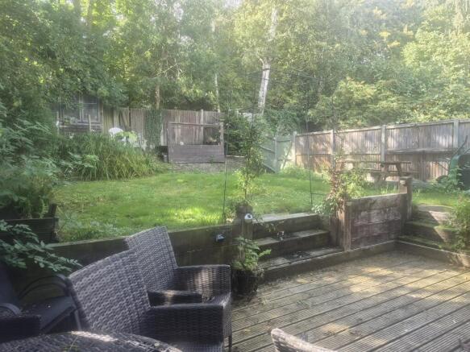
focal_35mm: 23
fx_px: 312
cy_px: 176
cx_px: 235
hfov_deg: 73.9
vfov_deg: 58.9
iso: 50
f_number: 1.8
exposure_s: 1/180
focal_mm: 5.4
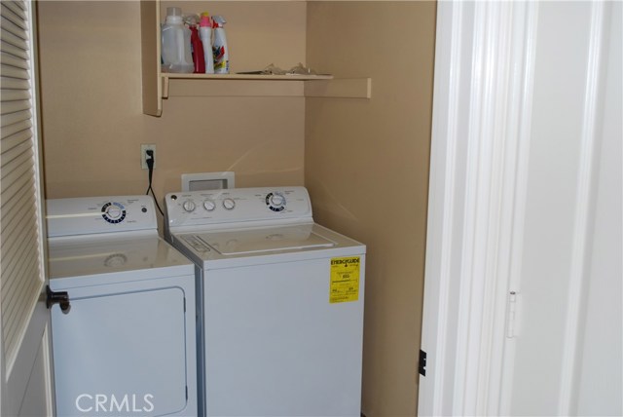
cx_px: 312
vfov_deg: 34.3
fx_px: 676
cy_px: 208
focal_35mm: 39
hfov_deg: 49.5
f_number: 4.2
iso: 200
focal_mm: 26
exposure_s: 1/60
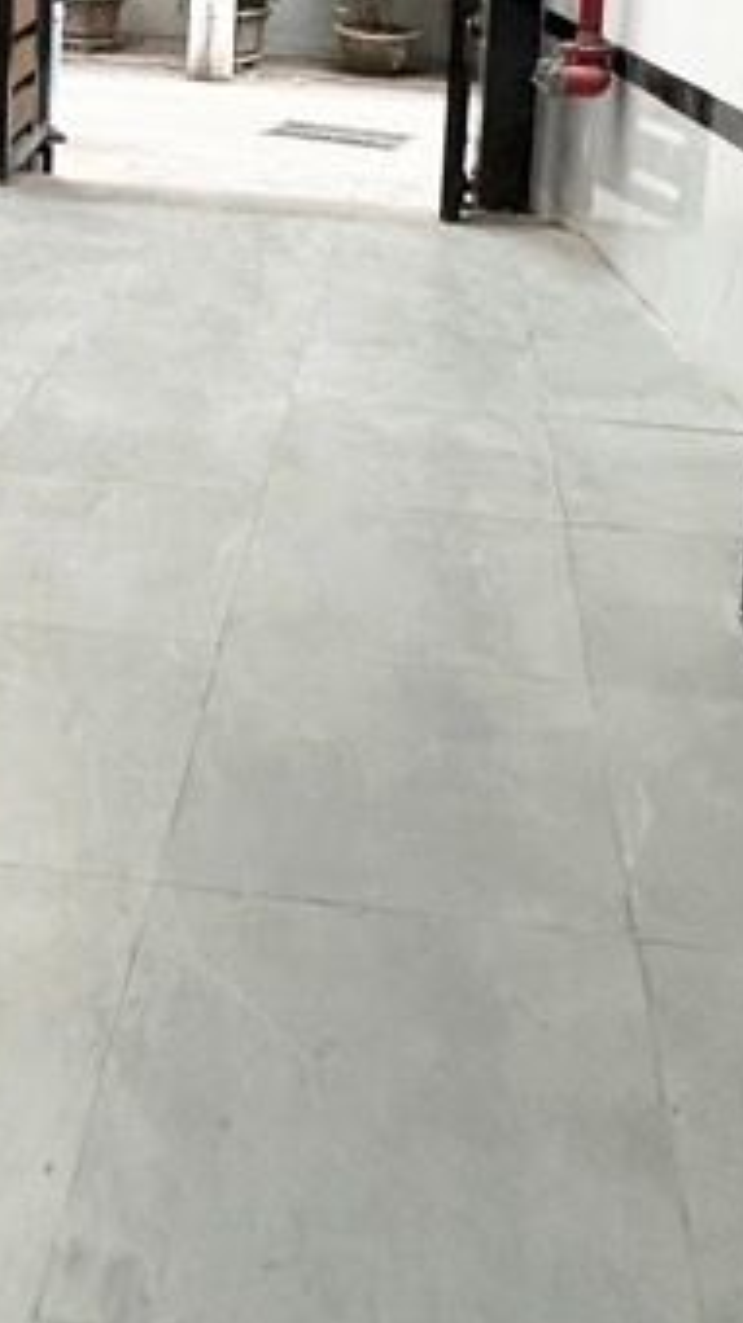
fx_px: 1613
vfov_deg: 40.1
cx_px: 268
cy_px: 51
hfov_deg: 25.8
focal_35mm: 46
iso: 400
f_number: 2.2
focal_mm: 2.22
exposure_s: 1/50
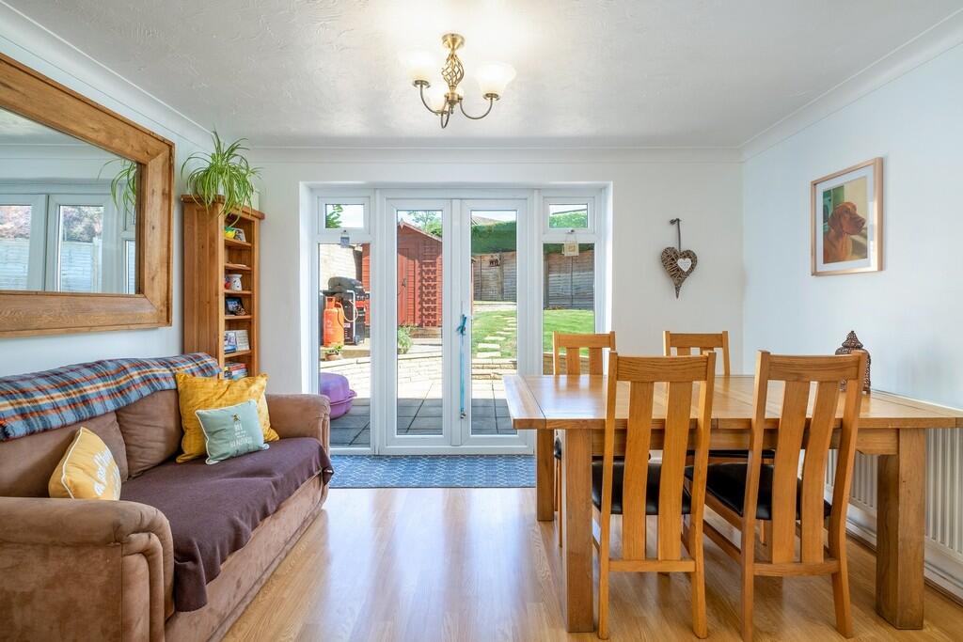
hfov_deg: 96.7
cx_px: 482
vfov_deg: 73.8
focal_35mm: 16
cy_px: 321
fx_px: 428
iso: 200
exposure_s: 1/40
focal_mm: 10.5
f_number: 7.1
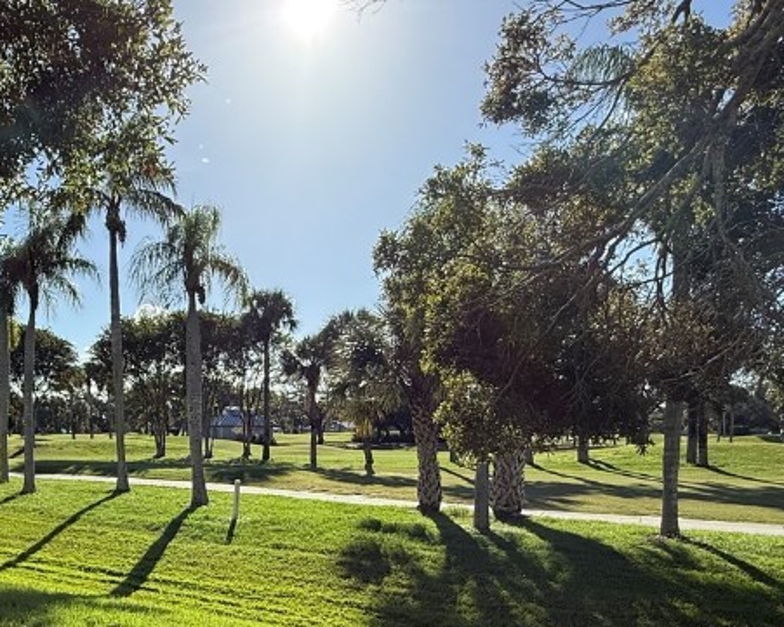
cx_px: 179
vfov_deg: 45.4
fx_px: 719
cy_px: 472
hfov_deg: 54.0
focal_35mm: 31
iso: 64
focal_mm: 2.22
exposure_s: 1/2237
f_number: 2.2
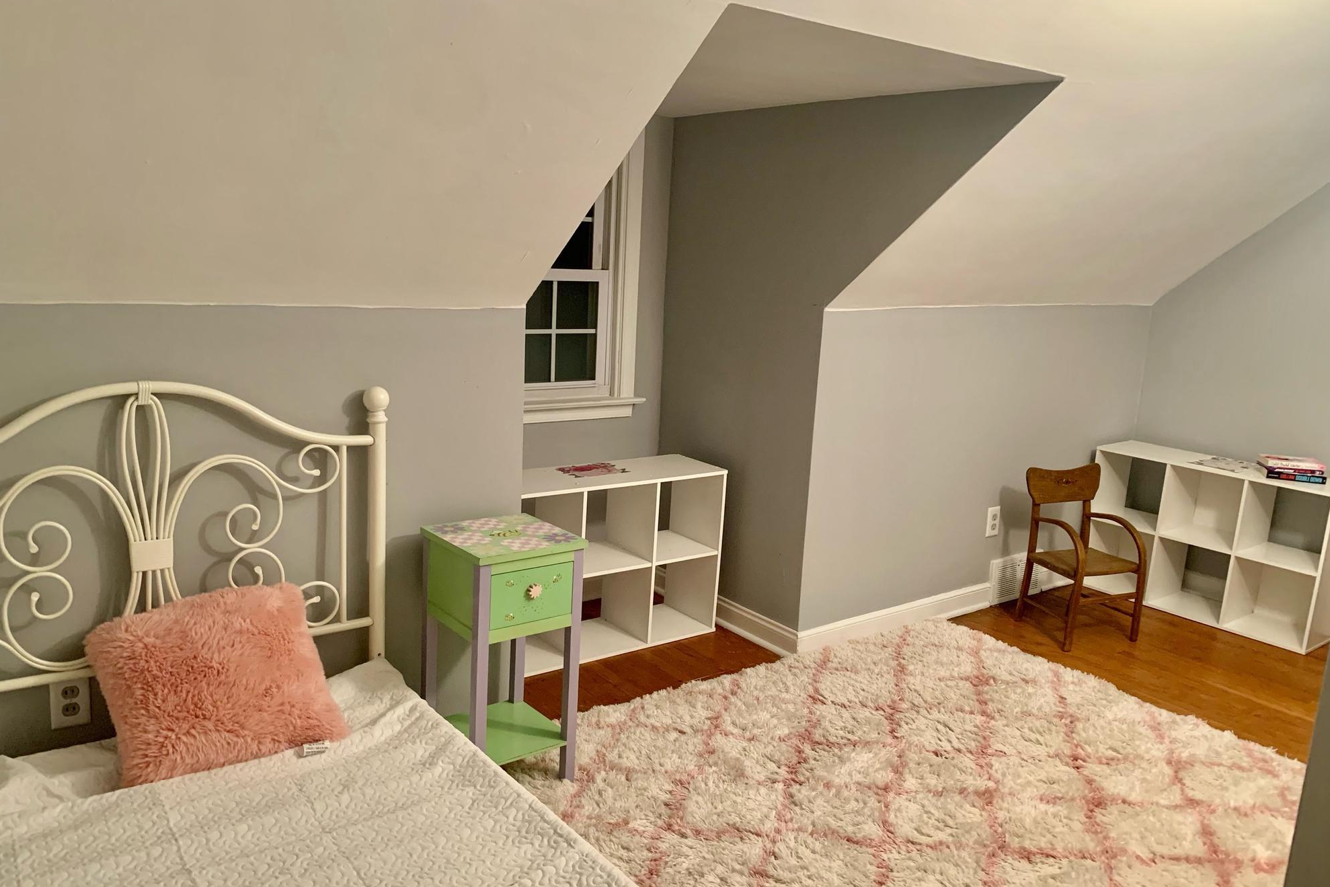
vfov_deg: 46.4
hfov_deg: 65.5
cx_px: 655
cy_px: 479
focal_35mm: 28
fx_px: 1034
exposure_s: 1/40
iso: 320
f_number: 1.8
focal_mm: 4.25
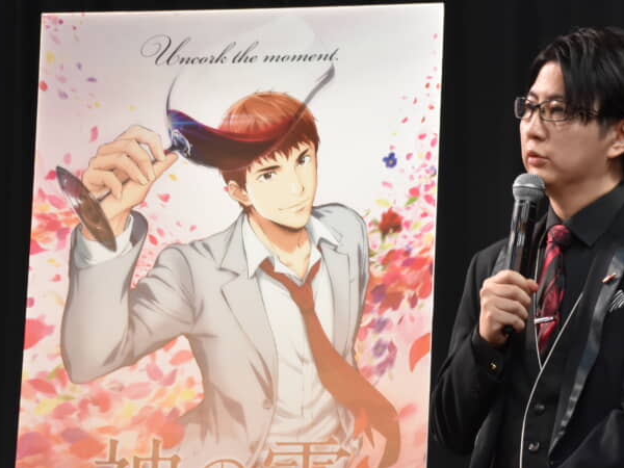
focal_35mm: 197
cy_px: 272
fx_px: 3551
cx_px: 438
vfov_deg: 7.5
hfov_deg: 10.0
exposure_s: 1/125
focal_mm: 80
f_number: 5.6
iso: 800
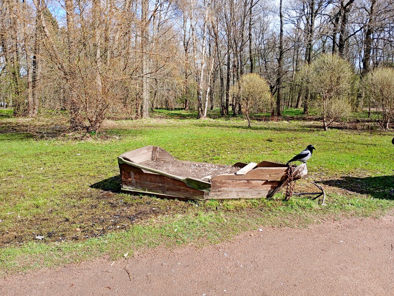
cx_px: 197
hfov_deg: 67.3
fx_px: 296
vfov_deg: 53.1
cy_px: 148
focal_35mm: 26
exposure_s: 1/225
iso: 20
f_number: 1.8
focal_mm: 3.98
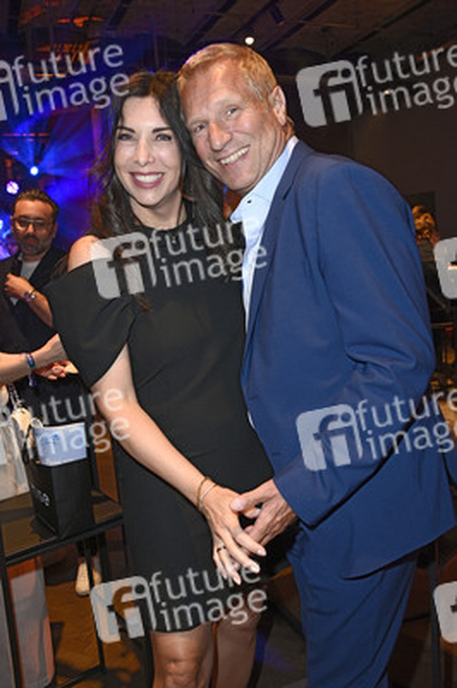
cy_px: 344
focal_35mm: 32
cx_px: 228
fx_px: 610
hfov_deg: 41.0
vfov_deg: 58.8
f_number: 5.6
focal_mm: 32
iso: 2000
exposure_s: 1/125
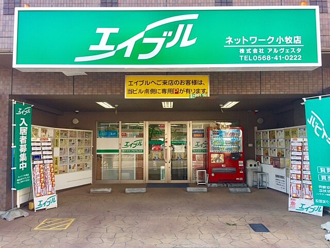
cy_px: 124
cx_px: 165
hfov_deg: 61.7
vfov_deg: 48.2
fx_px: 276
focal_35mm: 29
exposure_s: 1/253
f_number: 2.2
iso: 32
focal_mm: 4.15
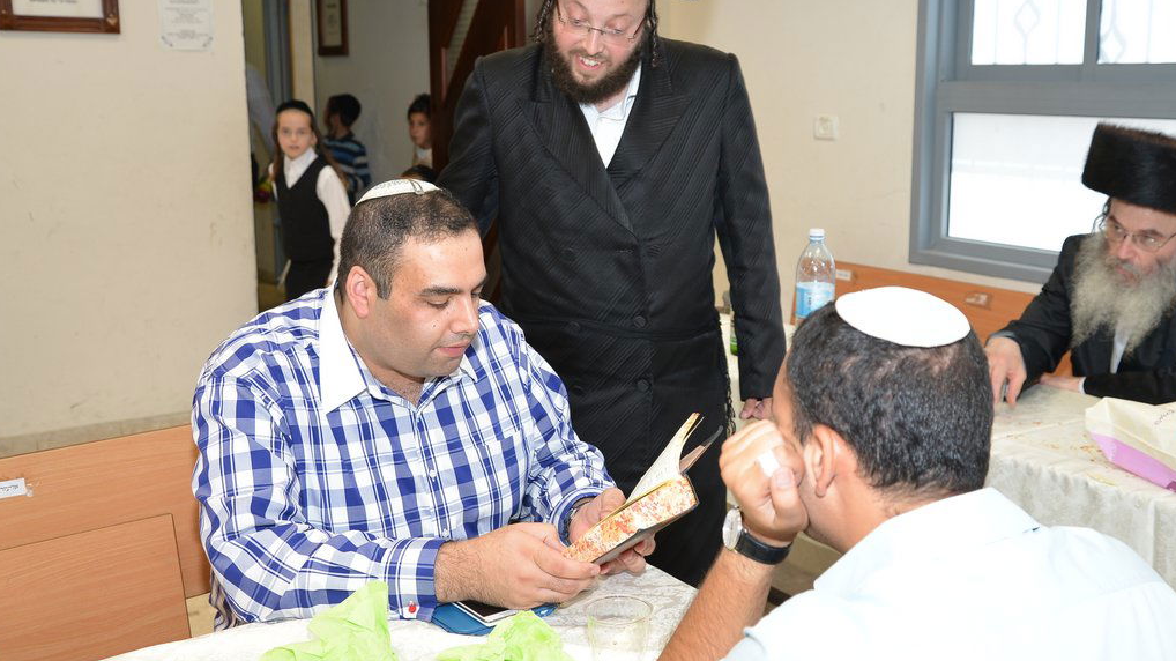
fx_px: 1309
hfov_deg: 48.3
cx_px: 643
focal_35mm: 42
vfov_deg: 28.3
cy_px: 292
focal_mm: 34
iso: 640
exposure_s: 1/100
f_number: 5.6
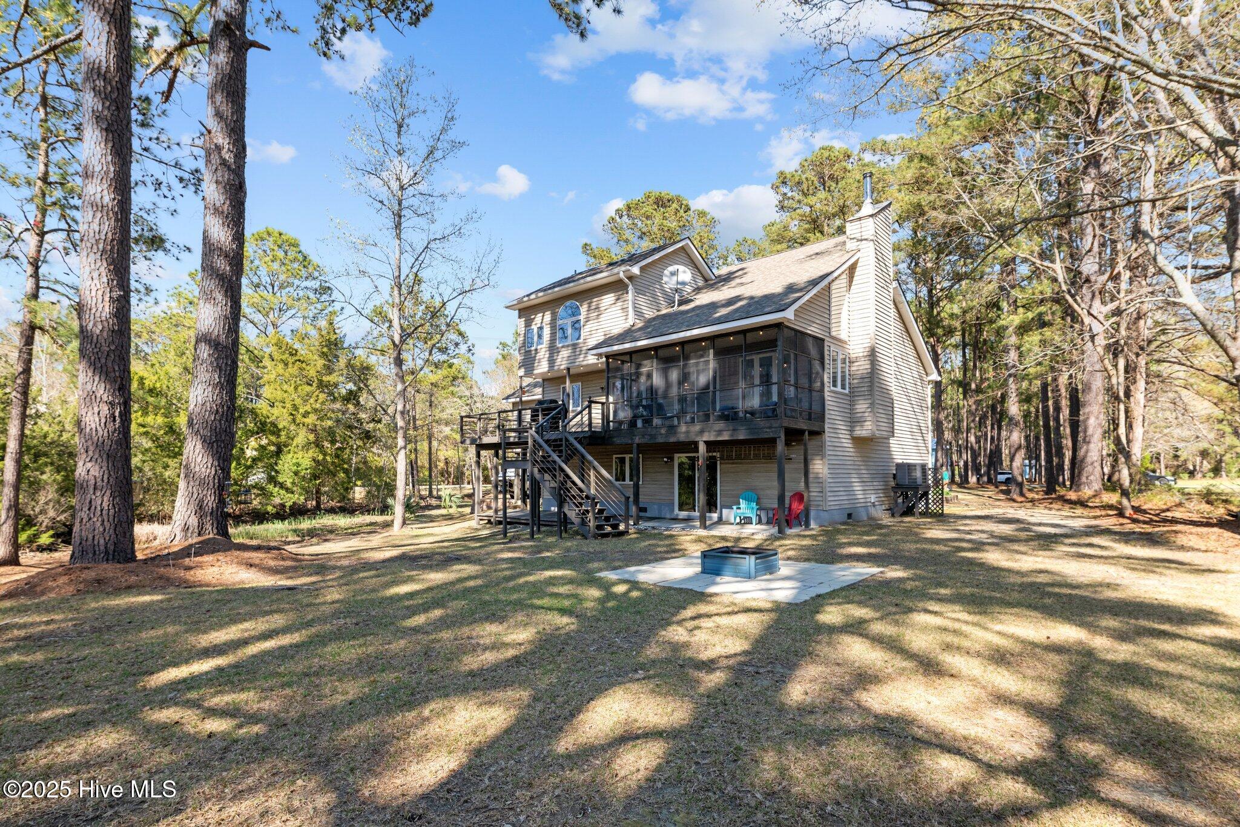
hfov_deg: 93.3
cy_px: 414
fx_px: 585
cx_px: 620
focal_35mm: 17
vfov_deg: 70.4
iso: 320
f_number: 9
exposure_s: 1/250
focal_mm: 17
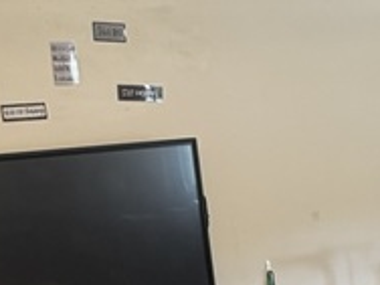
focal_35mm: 131
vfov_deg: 10.0
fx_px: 1438
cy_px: 663
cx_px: 511
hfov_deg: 14.4
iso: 160
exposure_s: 1/60
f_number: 1.78
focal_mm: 6.76
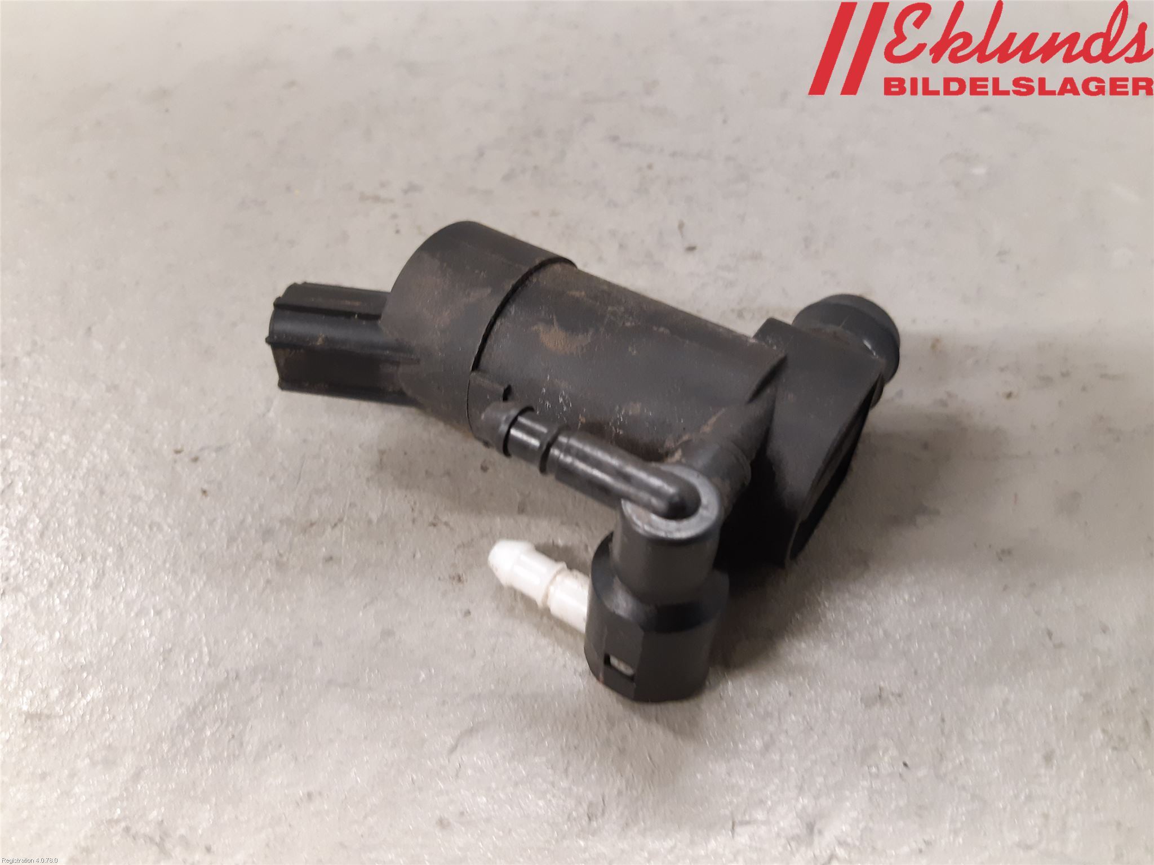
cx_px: 577
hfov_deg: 67.3
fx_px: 867
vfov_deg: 53.1
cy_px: 432
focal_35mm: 26
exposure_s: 1/33
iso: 200
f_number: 1.7
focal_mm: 3.93
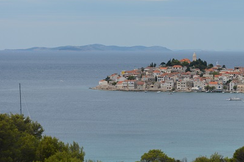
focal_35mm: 176
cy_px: 51
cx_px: 264
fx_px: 1193
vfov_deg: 7.8
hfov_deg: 11.5
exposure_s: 1/250
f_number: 8
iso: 100
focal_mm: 52
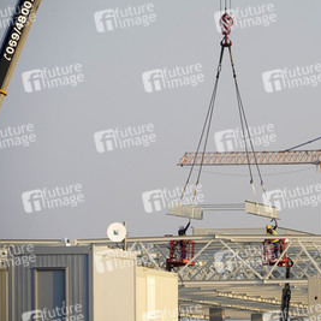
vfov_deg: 2.6
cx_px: 261
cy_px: 168
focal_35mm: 674
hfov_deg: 2.6
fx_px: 7071
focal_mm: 470
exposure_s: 1/1250
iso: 640
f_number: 8
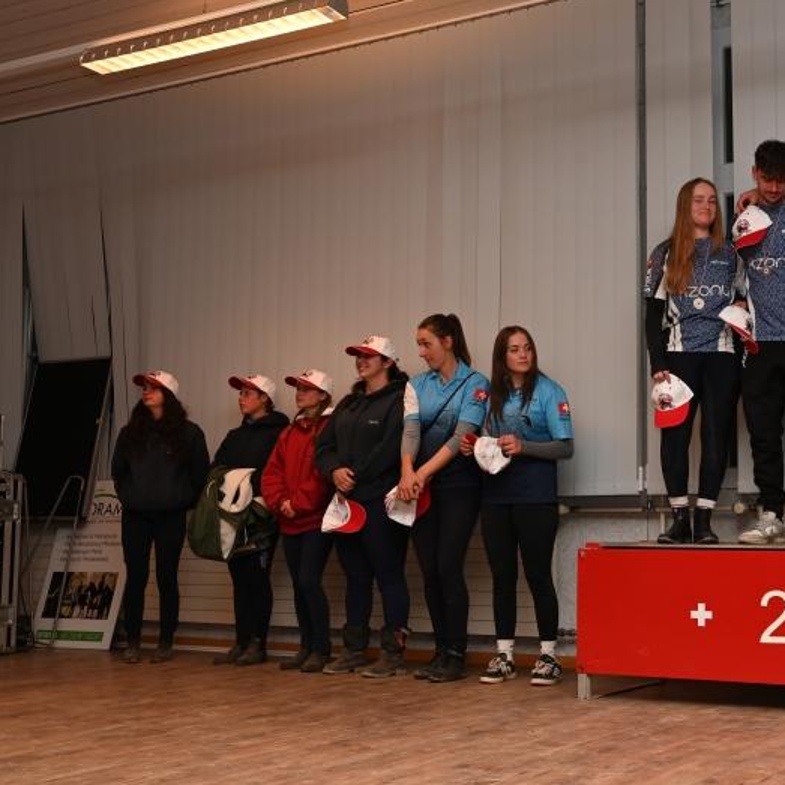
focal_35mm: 52
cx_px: 599
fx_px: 1334
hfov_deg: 32.1
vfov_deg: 32.8
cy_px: 395
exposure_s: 1/60
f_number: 7.1
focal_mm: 40
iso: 800
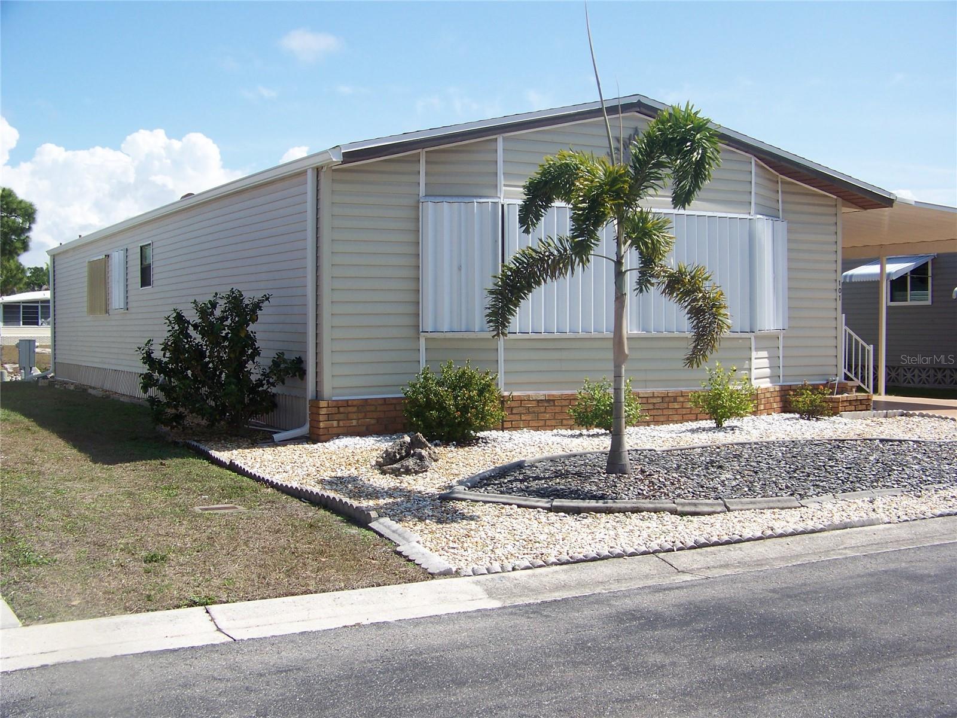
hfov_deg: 43.9
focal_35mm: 43
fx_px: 1189
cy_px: 359
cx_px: 478
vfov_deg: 33.6
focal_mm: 6.75
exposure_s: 1/1000
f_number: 2.8
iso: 64
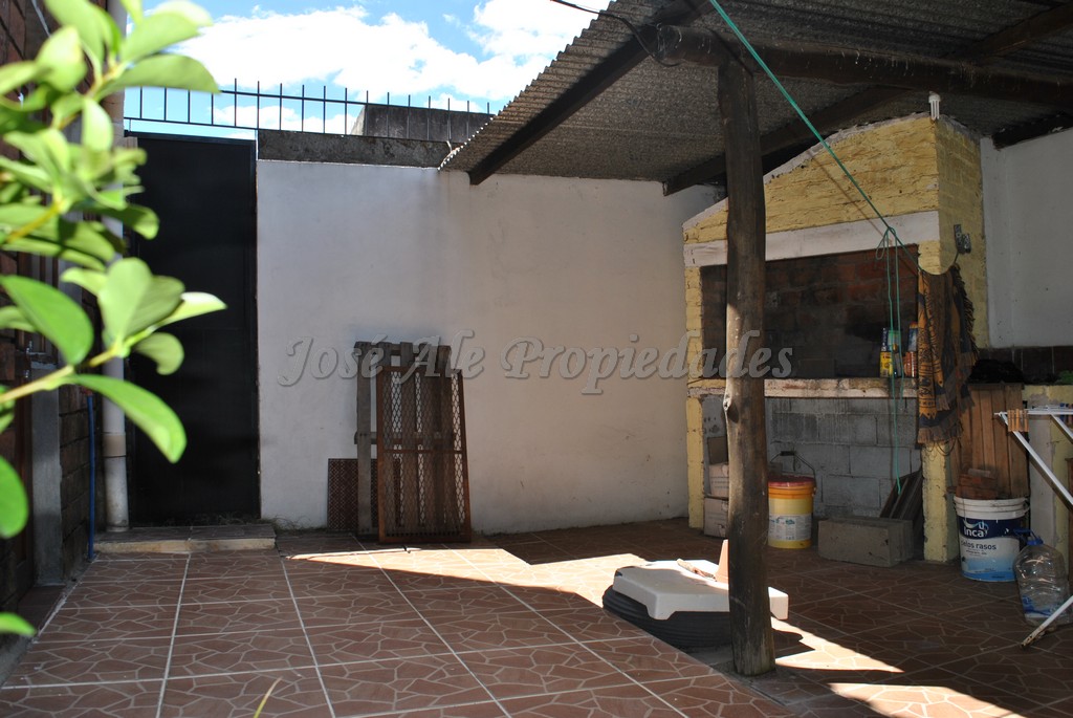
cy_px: 359
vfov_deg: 48.0
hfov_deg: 67.3
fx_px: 806
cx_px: 536
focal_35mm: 27
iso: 100
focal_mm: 18
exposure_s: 1/200
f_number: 7.1
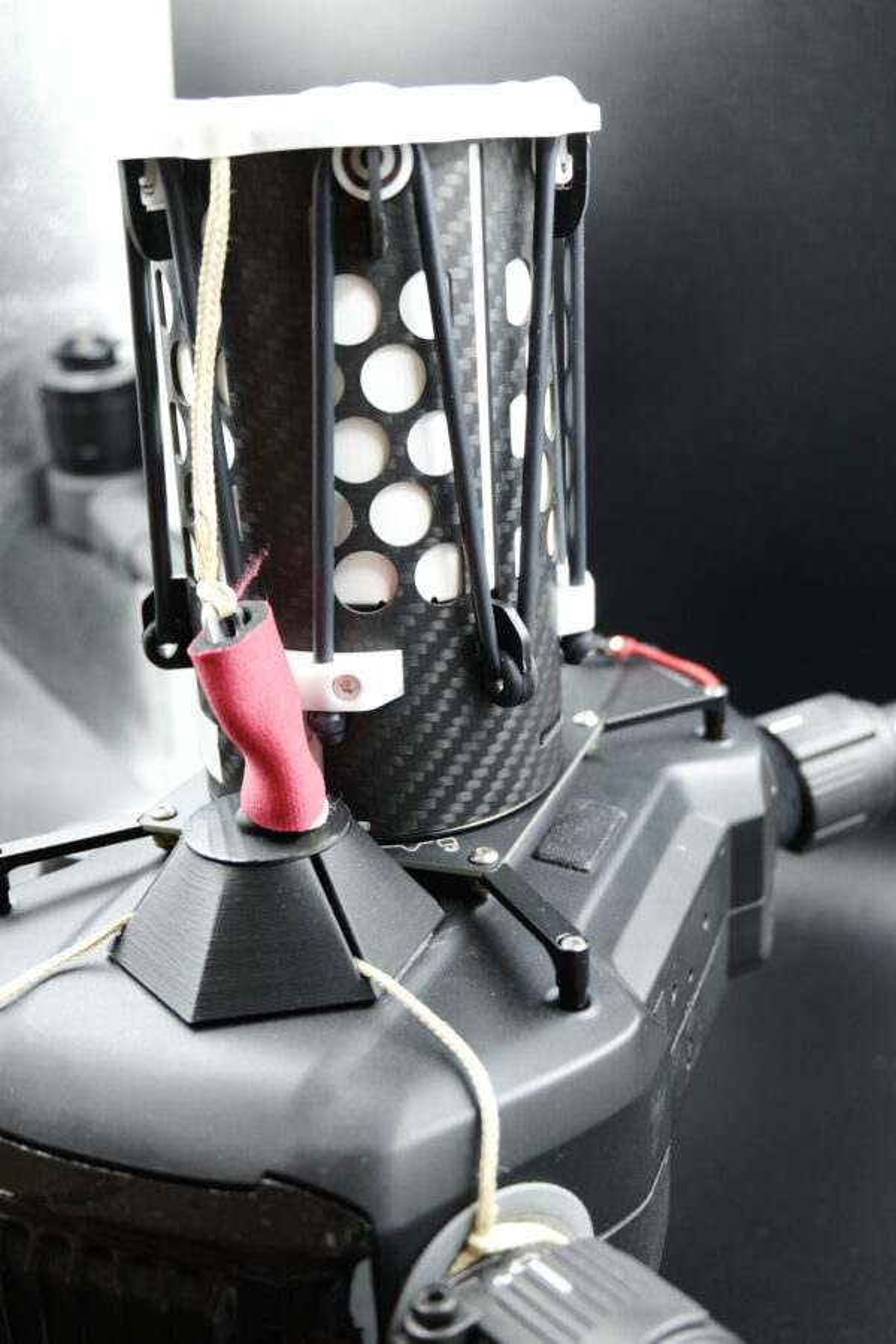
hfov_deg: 35.1
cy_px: 672
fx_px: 1419
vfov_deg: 50.7
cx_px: 448
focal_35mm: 38
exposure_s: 1/20
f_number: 4.5
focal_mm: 25.6
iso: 400
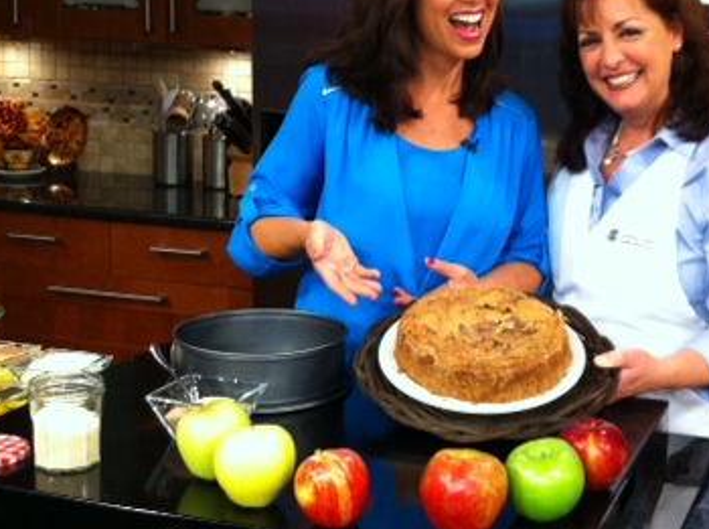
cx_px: 525
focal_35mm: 64
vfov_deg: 22.8
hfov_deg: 29.9
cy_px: 203
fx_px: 1308
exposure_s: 1/15
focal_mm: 3.85
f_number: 2.8
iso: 160
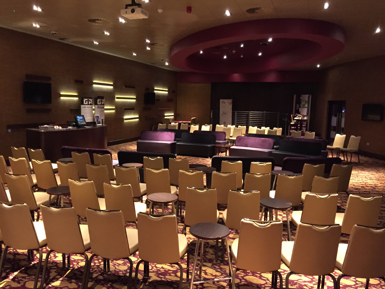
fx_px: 323
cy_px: 144
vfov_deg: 48.2
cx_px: 192
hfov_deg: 61.7
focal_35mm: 29
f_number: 2.2
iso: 400
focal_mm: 4.15
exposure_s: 1/15
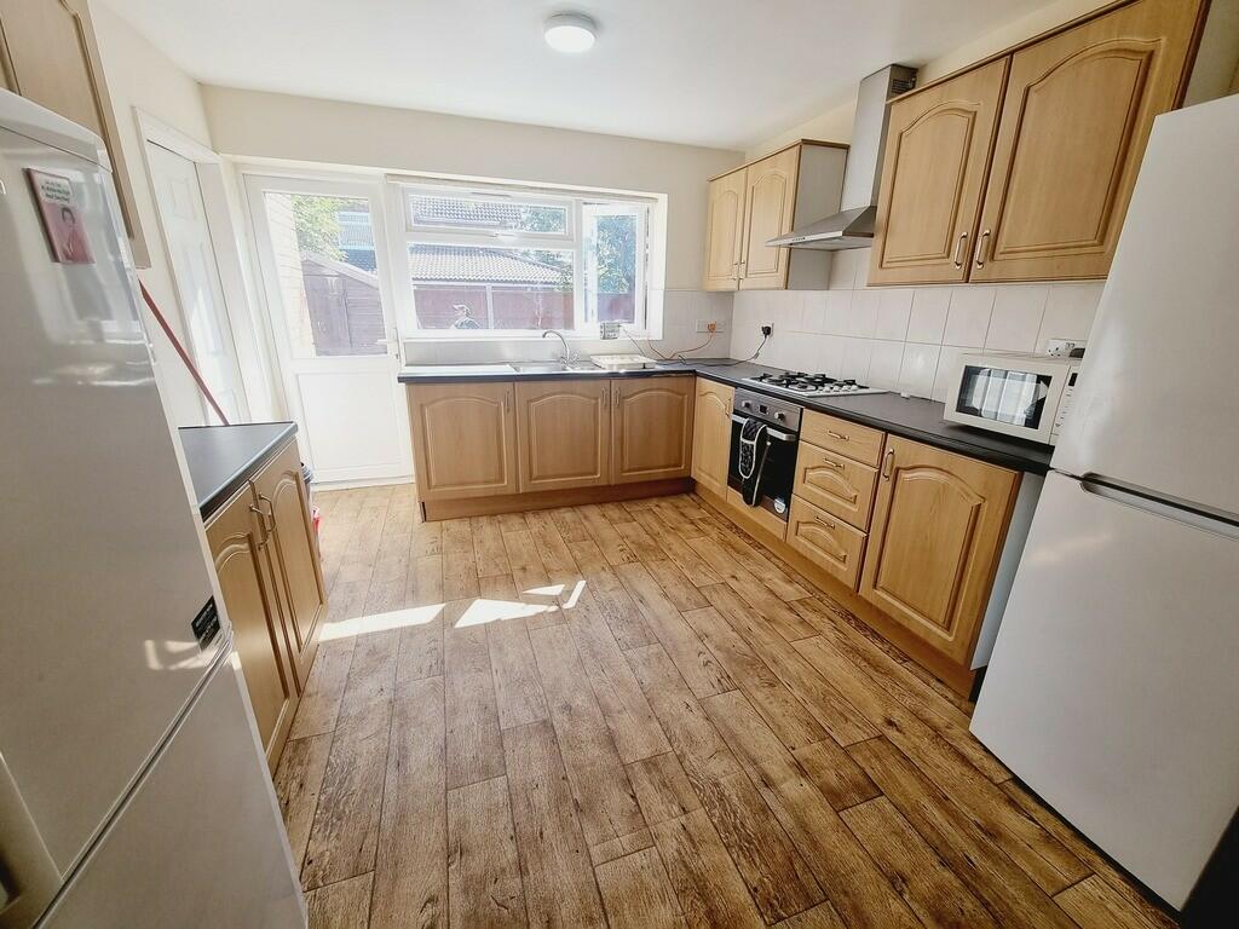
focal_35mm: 13
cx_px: 620
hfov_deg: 106.2
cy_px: 464
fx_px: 465
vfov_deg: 89.9
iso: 50
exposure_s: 1/173
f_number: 2.2
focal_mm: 2.2
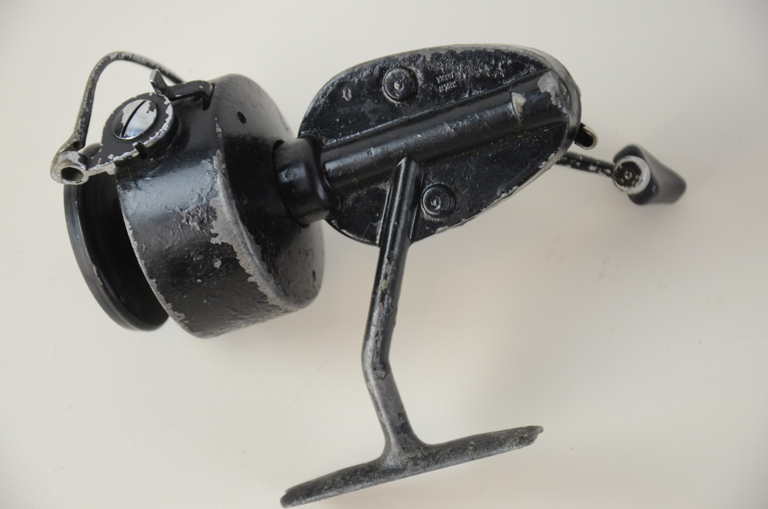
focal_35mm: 128
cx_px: 384
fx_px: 2714
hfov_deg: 16.1
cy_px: 254
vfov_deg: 10.7
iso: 500
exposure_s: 1/60
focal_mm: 85
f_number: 5.6
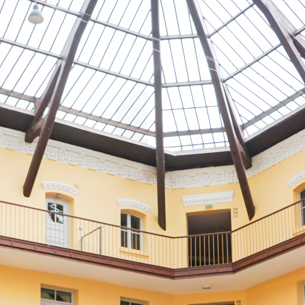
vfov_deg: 17.9
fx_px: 917
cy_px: 372
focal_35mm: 92
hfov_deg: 18.9
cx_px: 119
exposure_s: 1/125
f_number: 5.6
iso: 100
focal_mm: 16
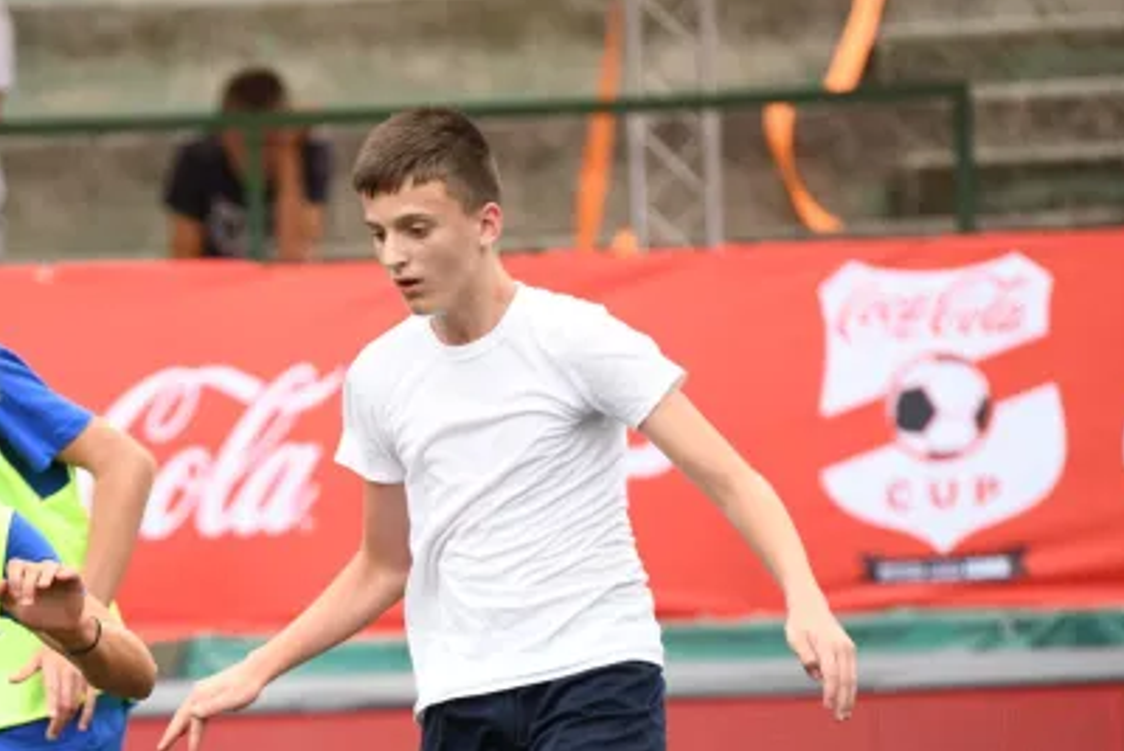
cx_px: 323
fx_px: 10681
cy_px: 702
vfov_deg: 4.0
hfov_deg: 6.0
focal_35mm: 342
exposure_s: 1/1250
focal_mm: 180
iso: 400
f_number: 2.8
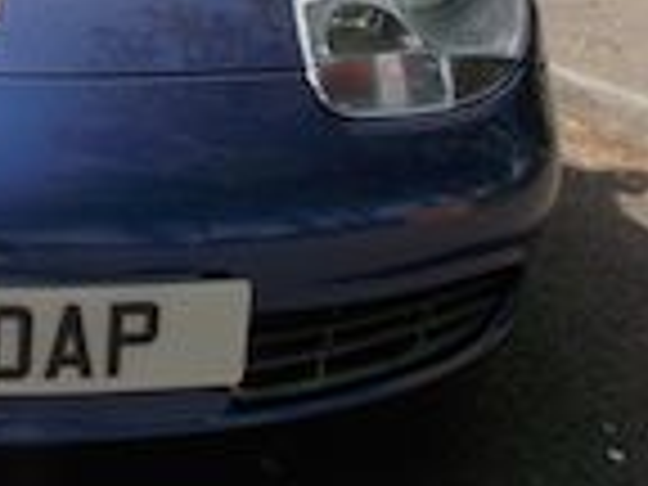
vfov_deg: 22.2
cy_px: 18
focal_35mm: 64
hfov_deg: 28.1
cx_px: -27
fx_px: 1198
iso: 80
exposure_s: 1/800
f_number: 3.1
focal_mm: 4
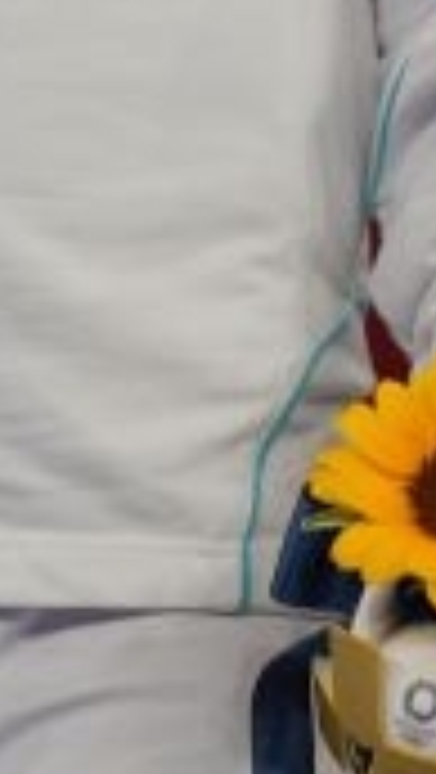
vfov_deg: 1.0
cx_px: -198
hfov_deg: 0.6
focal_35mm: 2102
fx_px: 43118
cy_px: 58
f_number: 2.8
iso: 100
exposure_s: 1/250
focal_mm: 192
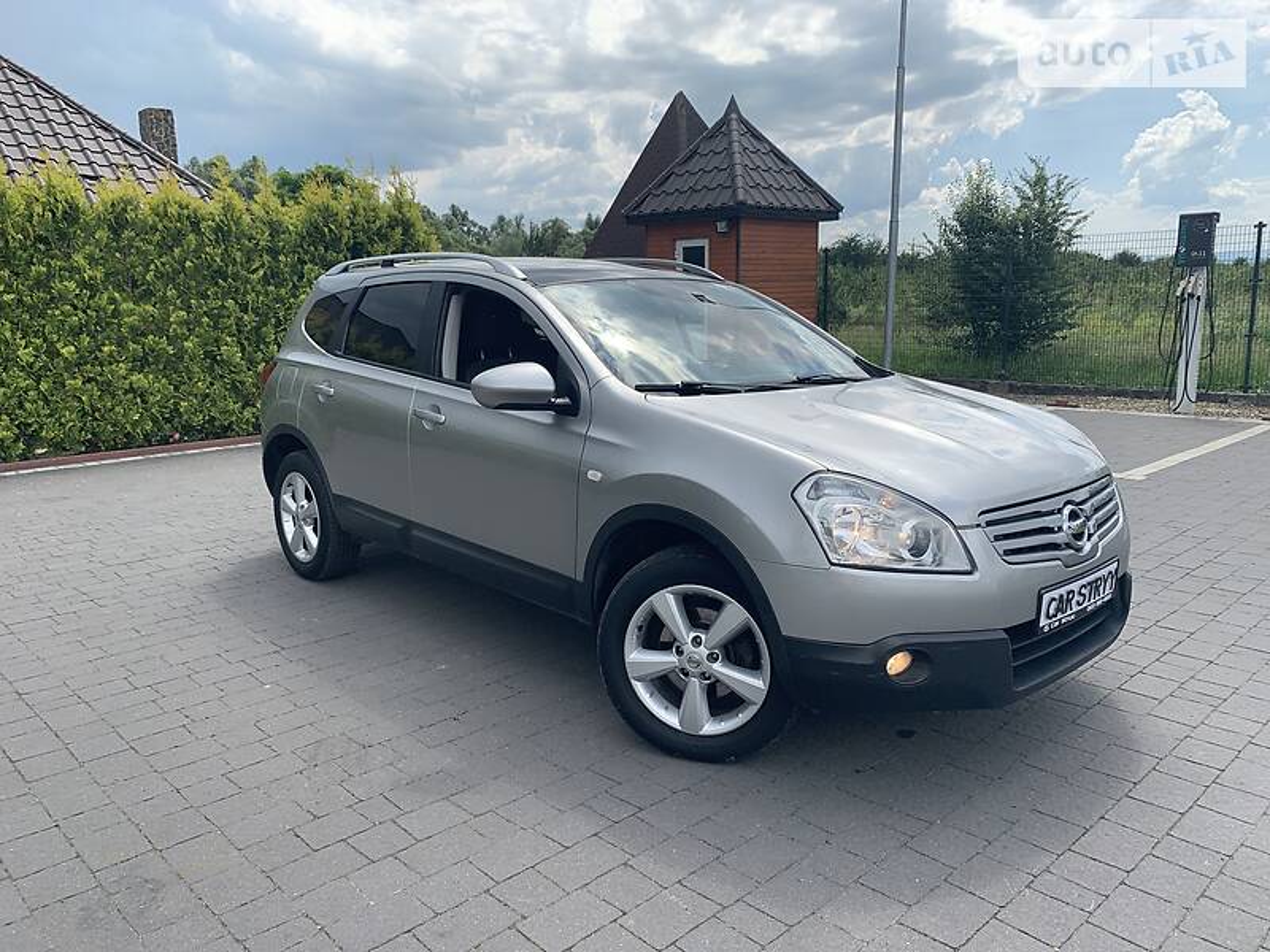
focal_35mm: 26
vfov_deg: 53.1
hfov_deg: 67.3
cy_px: 476
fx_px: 954
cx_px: 635
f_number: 1.8
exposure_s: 1/1916
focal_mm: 4.2
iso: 25
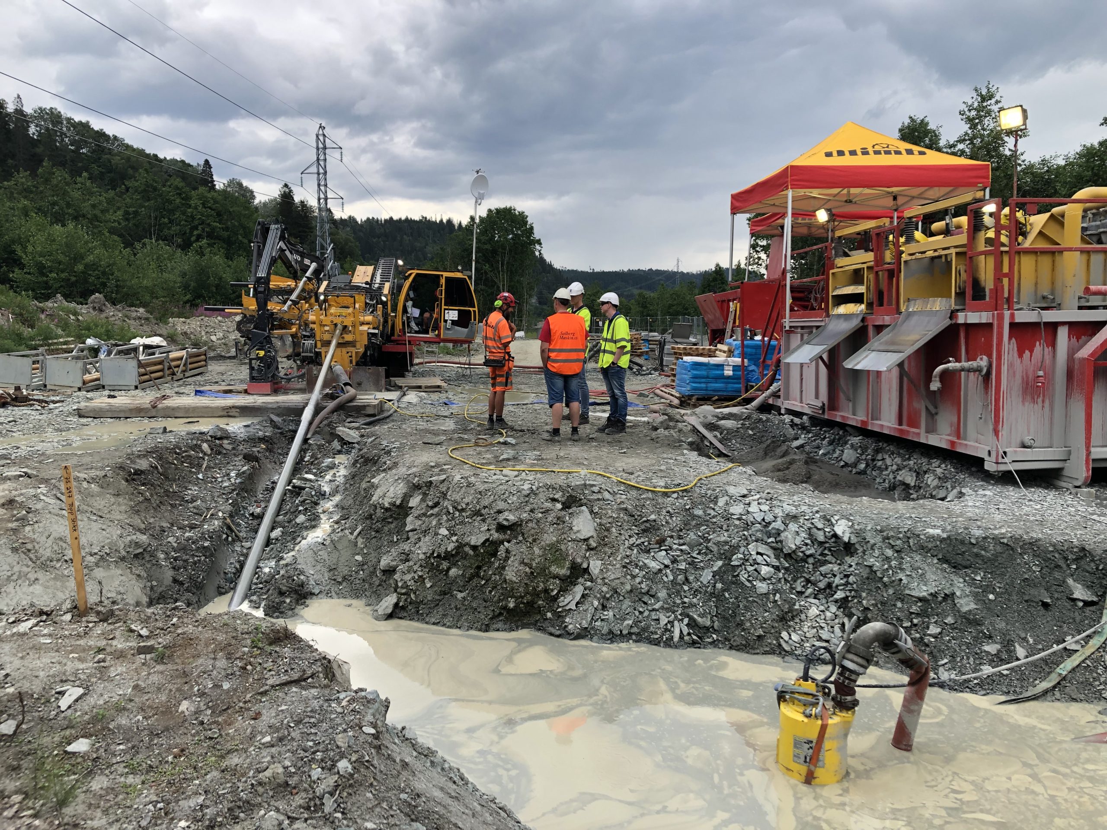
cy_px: 415
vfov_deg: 49.7
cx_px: 554
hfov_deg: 63.4
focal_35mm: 28
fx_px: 895
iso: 20
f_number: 1.8
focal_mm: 3.99
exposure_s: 1/564
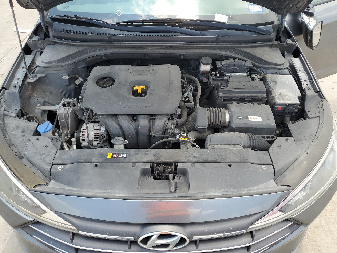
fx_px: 253
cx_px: 168
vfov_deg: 53.1
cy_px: 126
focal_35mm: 26
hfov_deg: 67.3
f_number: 1.5
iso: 50
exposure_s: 1/625
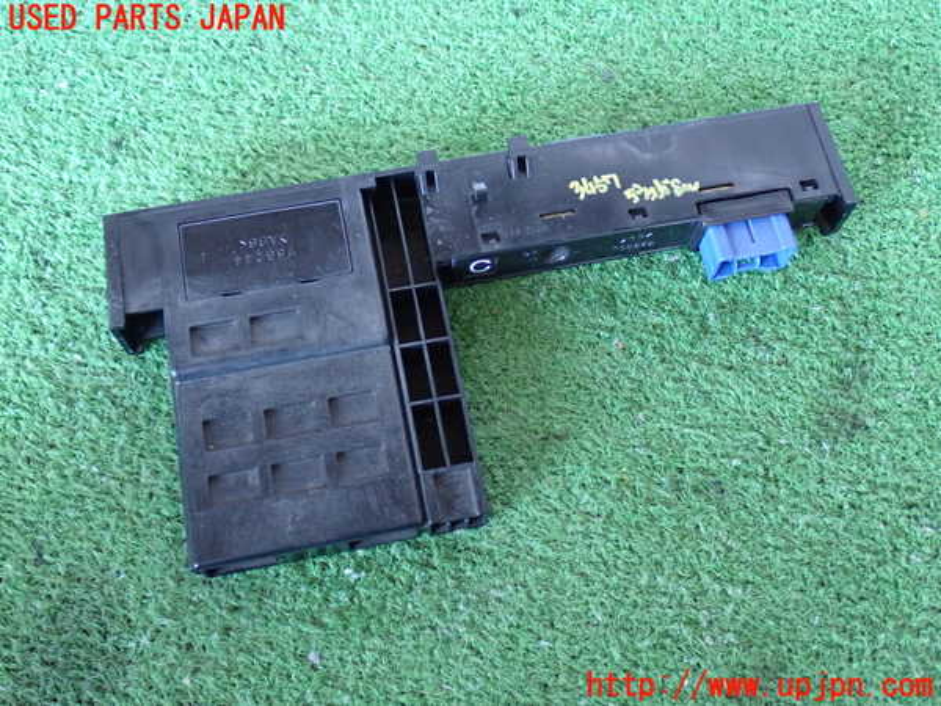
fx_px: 1033
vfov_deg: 37.7
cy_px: 353
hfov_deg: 49.0
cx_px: 470
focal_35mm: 38
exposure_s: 1/25
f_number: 2.7
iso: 800
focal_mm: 6.83
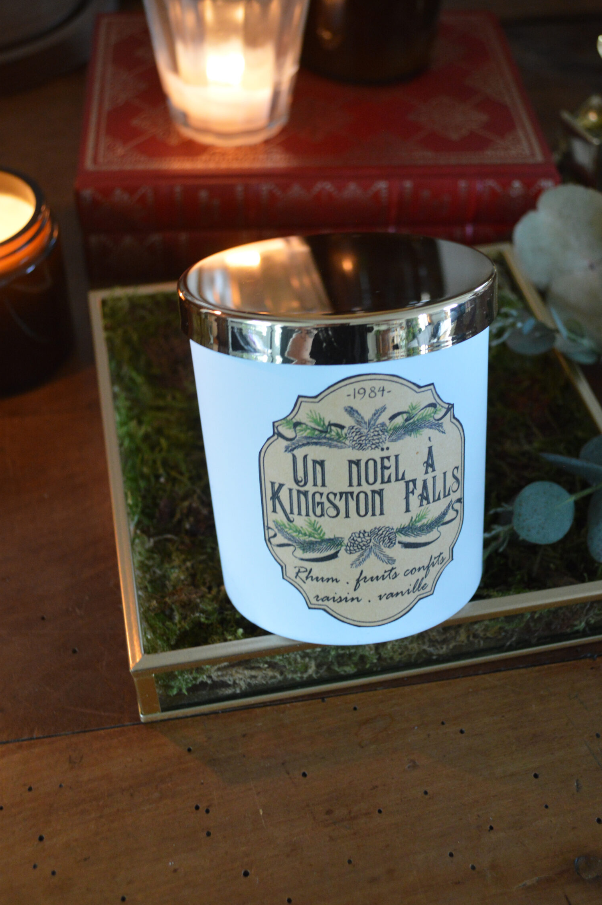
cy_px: 395
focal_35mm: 44
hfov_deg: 30.4
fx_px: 1105
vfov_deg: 44.4
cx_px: 328
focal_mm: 26
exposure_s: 1/15
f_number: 4.2
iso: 900
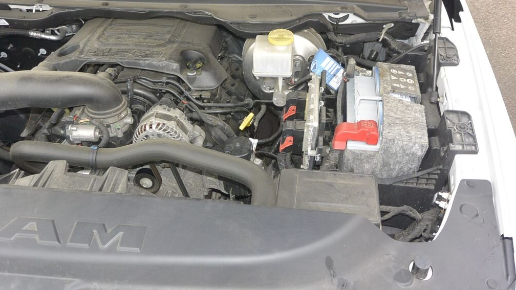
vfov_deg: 35.6
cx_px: 255
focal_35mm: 33
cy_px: 142
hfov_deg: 59.5
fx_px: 452
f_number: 3.8
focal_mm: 11.8
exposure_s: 1/200
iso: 400
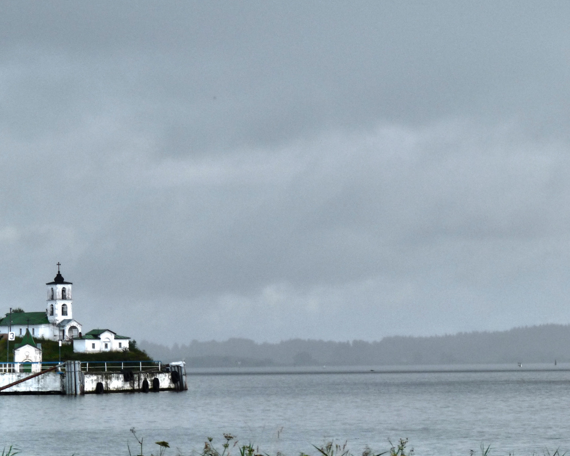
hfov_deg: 11.0
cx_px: 264
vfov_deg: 8.8
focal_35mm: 176
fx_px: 2969
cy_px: 240
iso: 100
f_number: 5.6
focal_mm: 25.2
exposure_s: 1/320
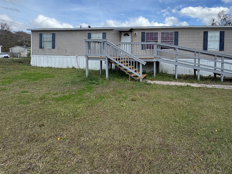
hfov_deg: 82.5
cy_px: 59
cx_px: 150
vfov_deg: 67.0
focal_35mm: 19
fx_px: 127
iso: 40
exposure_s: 1/1217
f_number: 2.2
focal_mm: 2.22
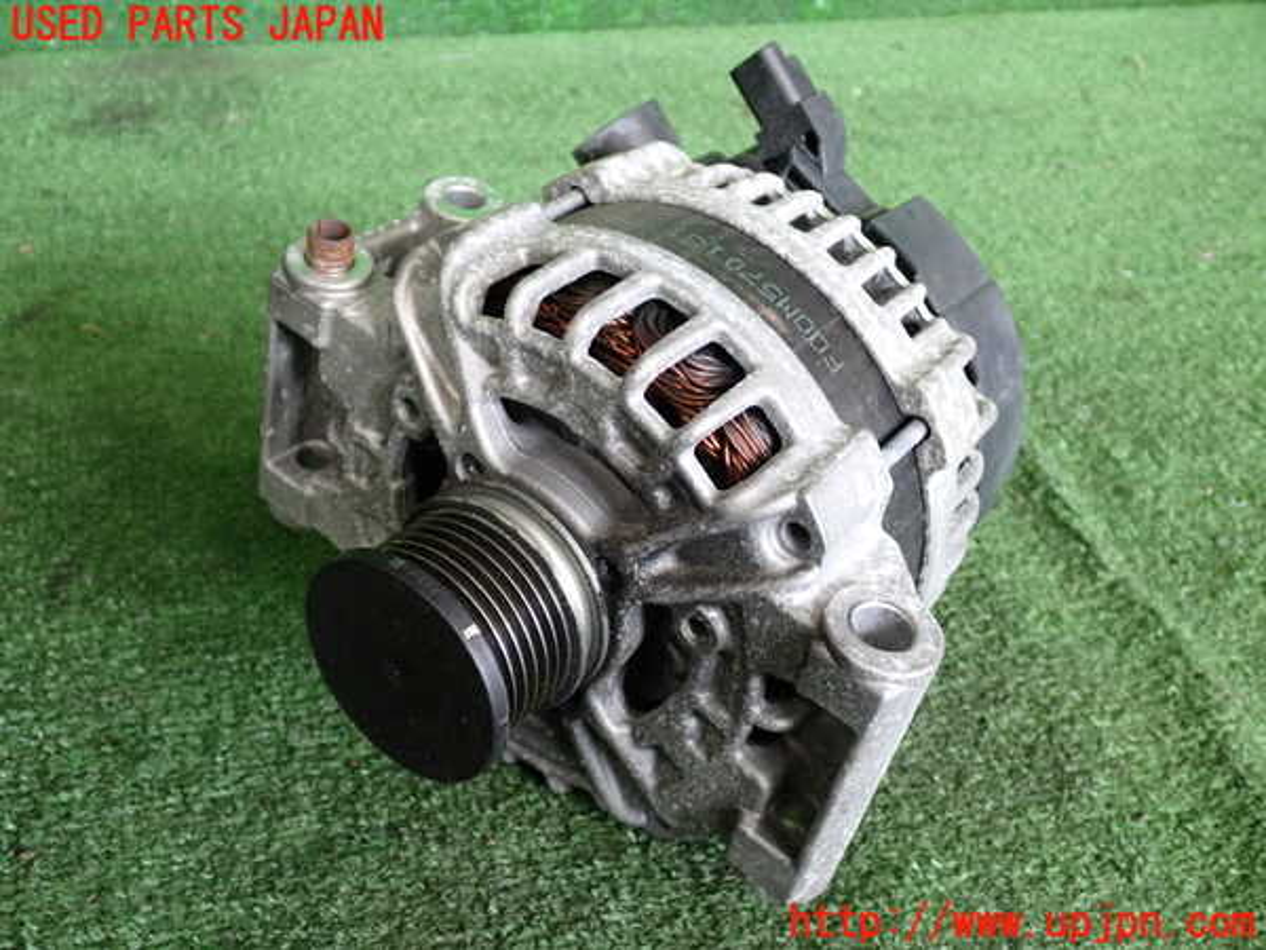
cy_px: 475
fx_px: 1499
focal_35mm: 41
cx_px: 633
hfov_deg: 45.8
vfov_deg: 35.1
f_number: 2.8
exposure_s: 1/125
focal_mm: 7.31
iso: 640
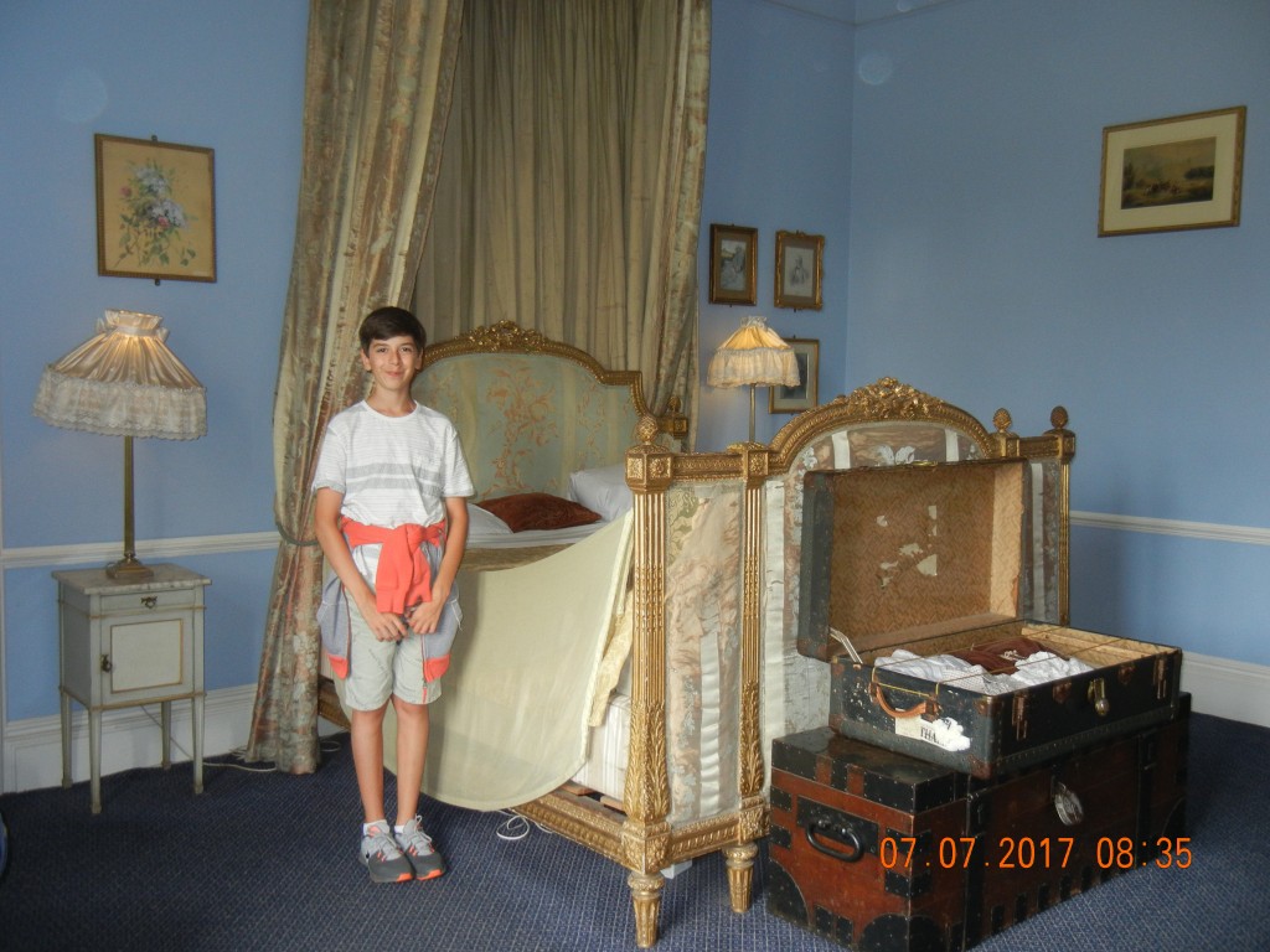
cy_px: 476
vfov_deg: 41.8
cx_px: 635
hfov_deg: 54.0
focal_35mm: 34
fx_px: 1247
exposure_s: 1/30
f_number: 3.6
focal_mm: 6.2
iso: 291
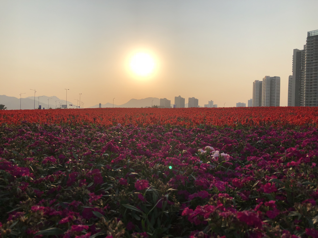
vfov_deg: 48.2
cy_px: 119
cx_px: 159
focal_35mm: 29
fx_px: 266
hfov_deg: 61.7
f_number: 1.8
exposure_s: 1/4367
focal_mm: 3.99
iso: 20
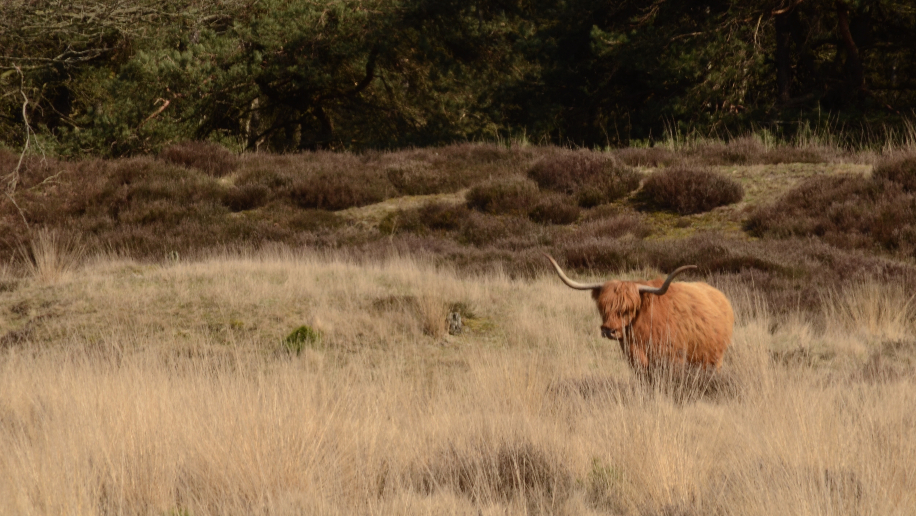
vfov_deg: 2.6
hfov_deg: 4.6
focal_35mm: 471
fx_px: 11440
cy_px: 224
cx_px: 458
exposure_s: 1/50
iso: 320
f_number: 29
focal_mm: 300
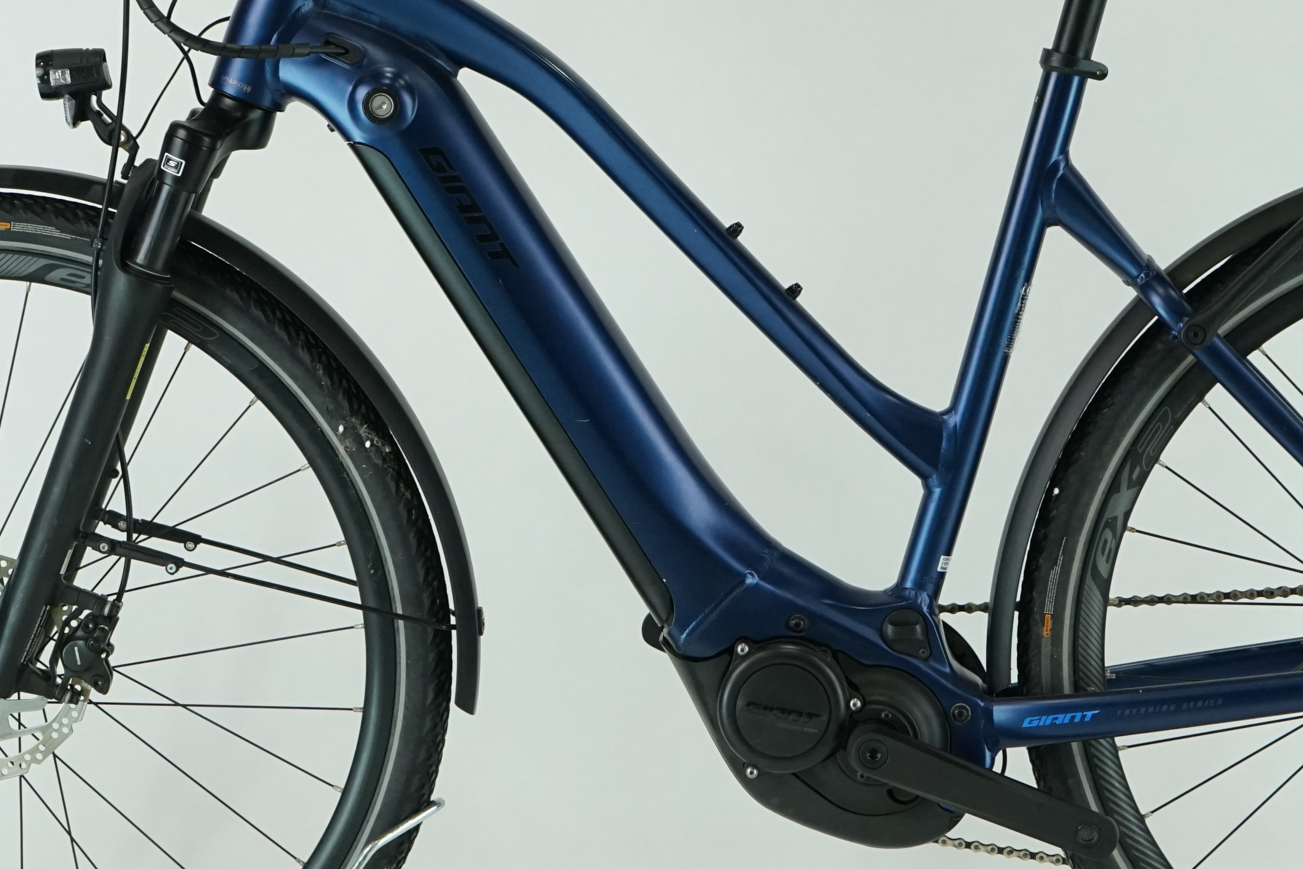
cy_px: 358
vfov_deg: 10.7
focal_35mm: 128
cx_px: 725
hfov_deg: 16.0
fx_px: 4633
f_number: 8
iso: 2000
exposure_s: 1/200
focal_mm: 67
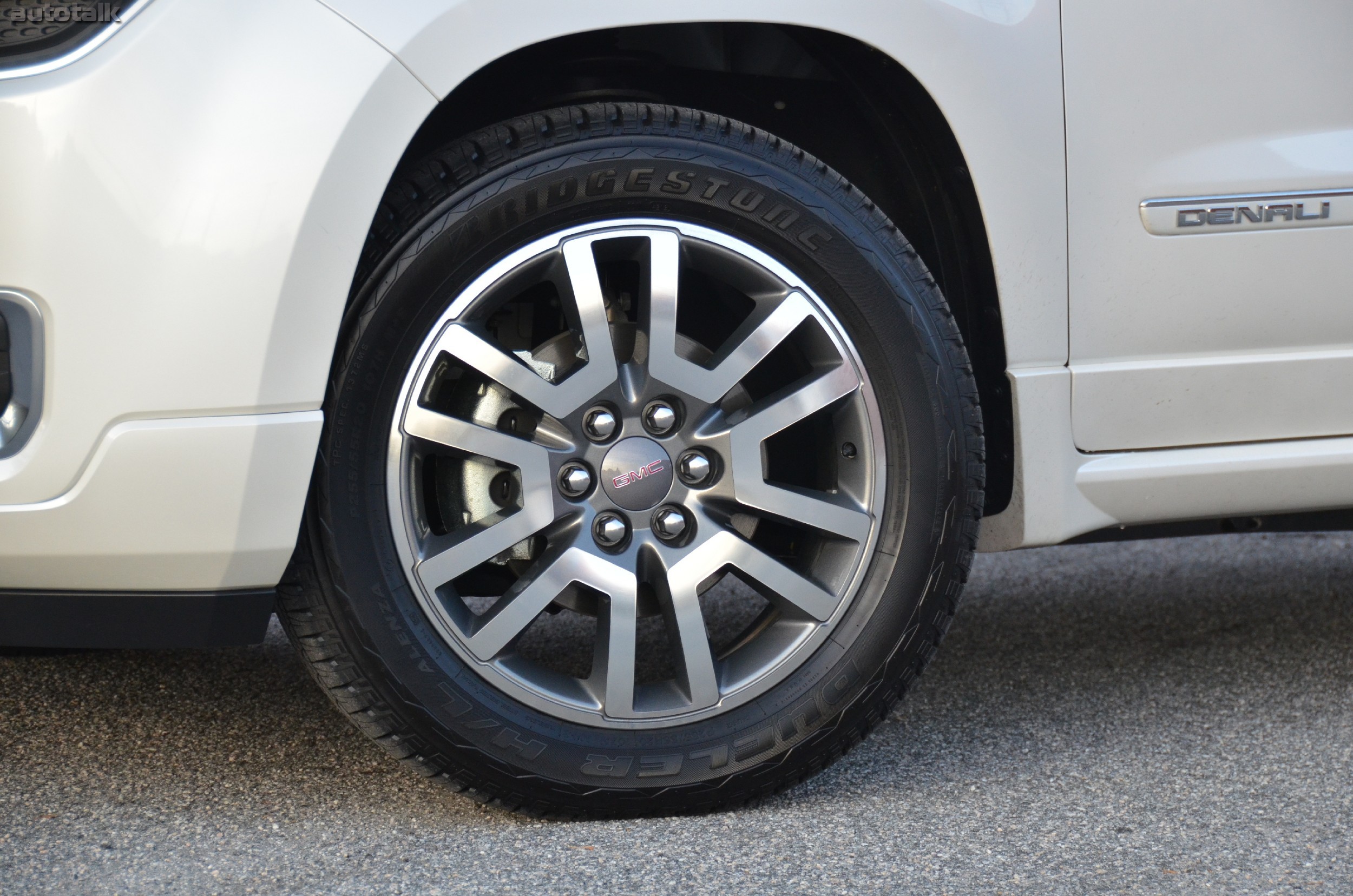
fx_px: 3938
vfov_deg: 13.0
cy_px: 448
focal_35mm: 105
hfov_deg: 19.5
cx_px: 676
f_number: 5
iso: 1000
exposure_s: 1/500
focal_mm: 70
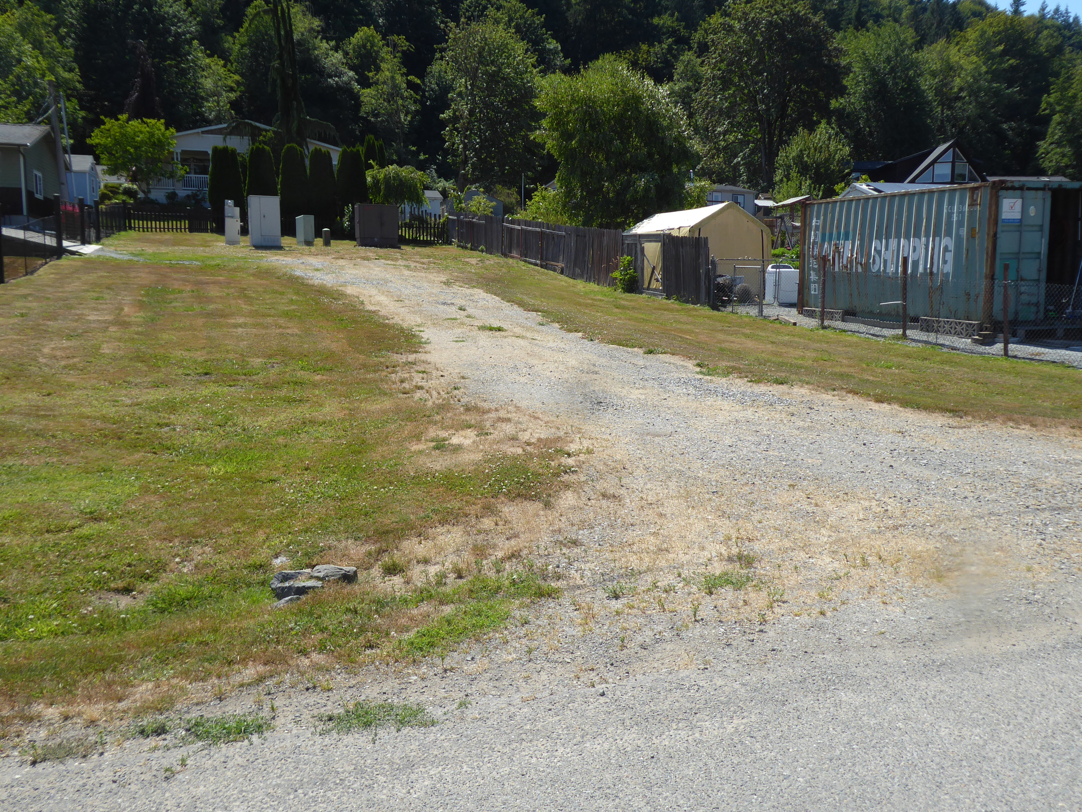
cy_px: 404
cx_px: 550
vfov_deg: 48.2
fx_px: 907
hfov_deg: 61.7
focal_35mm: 29
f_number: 3.5
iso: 80
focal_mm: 5
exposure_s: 1/640
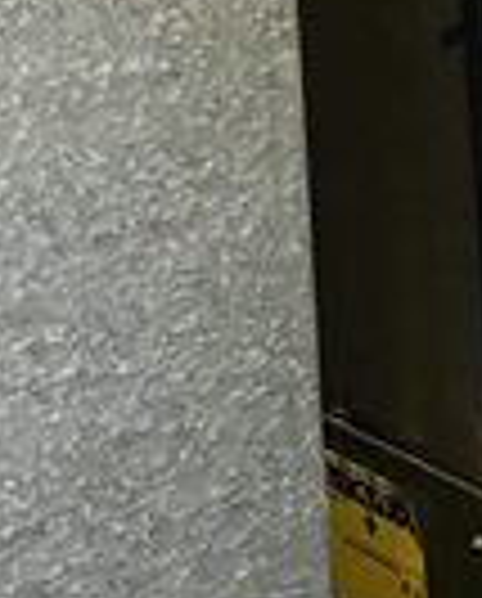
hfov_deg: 10.3
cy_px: 364
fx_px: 2595
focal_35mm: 146
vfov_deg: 13.2
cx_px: 716
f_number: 1.6
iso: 640
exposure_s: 1/30
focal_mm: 5.96
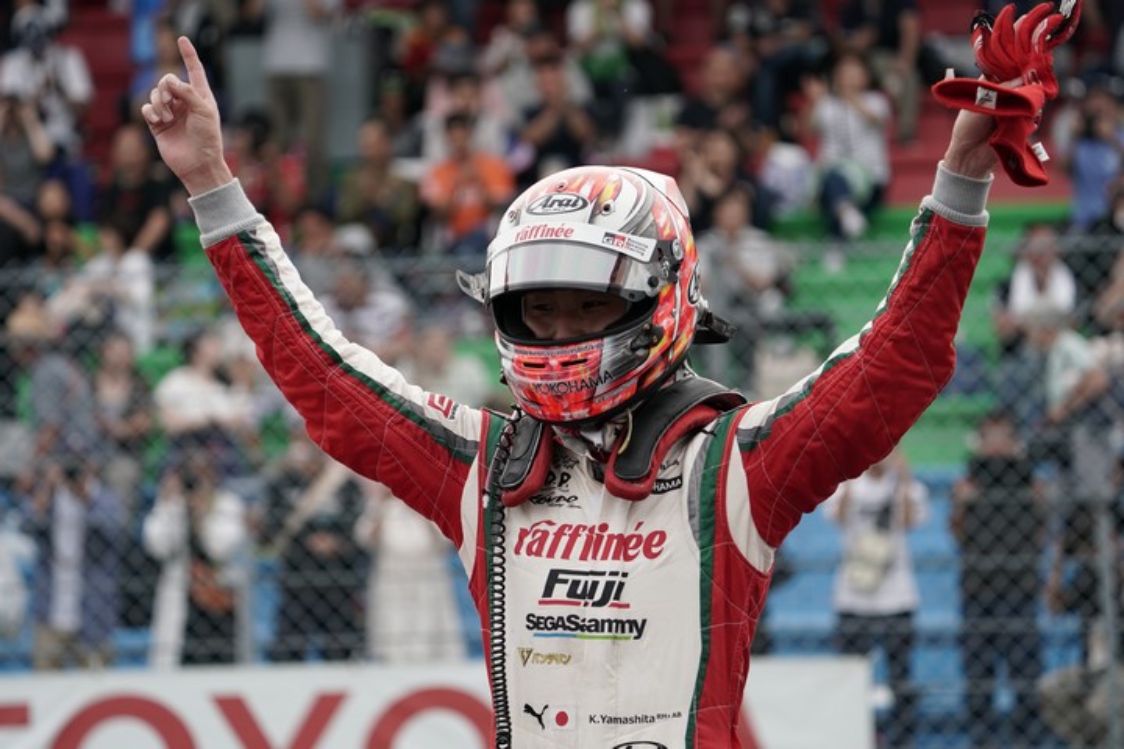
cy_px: 374
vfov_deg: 6.9
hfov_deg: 10.3
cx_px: 562
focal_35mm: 200
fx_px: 6244
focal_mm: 200
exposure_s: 1/250
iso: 400
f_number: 5.6
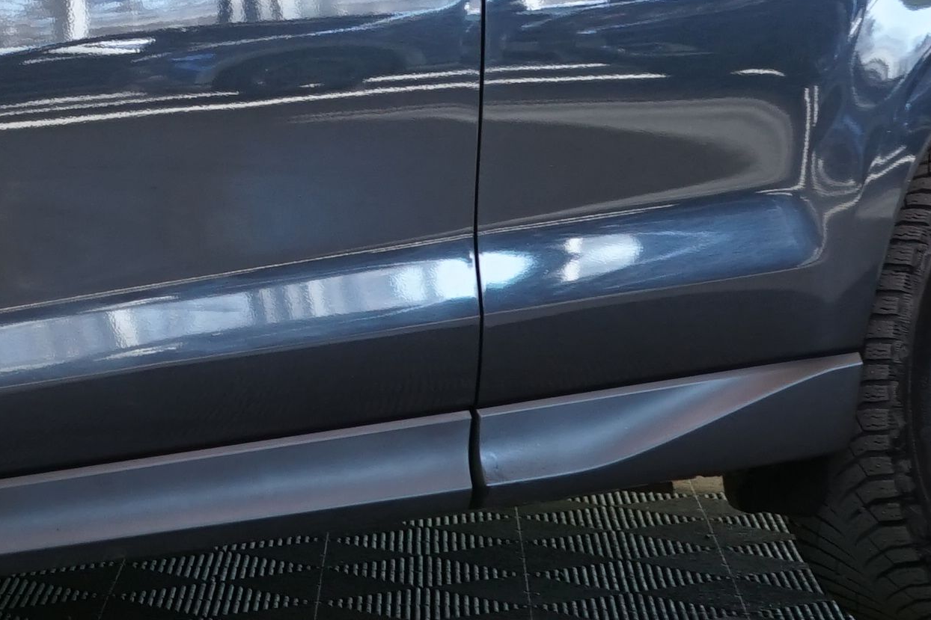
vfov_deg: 8.3
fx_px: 4240
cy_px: -38
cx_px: -442
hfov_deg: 12.0
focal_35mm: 164
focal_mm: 34
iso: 500
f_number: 5.6
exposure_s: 1/40
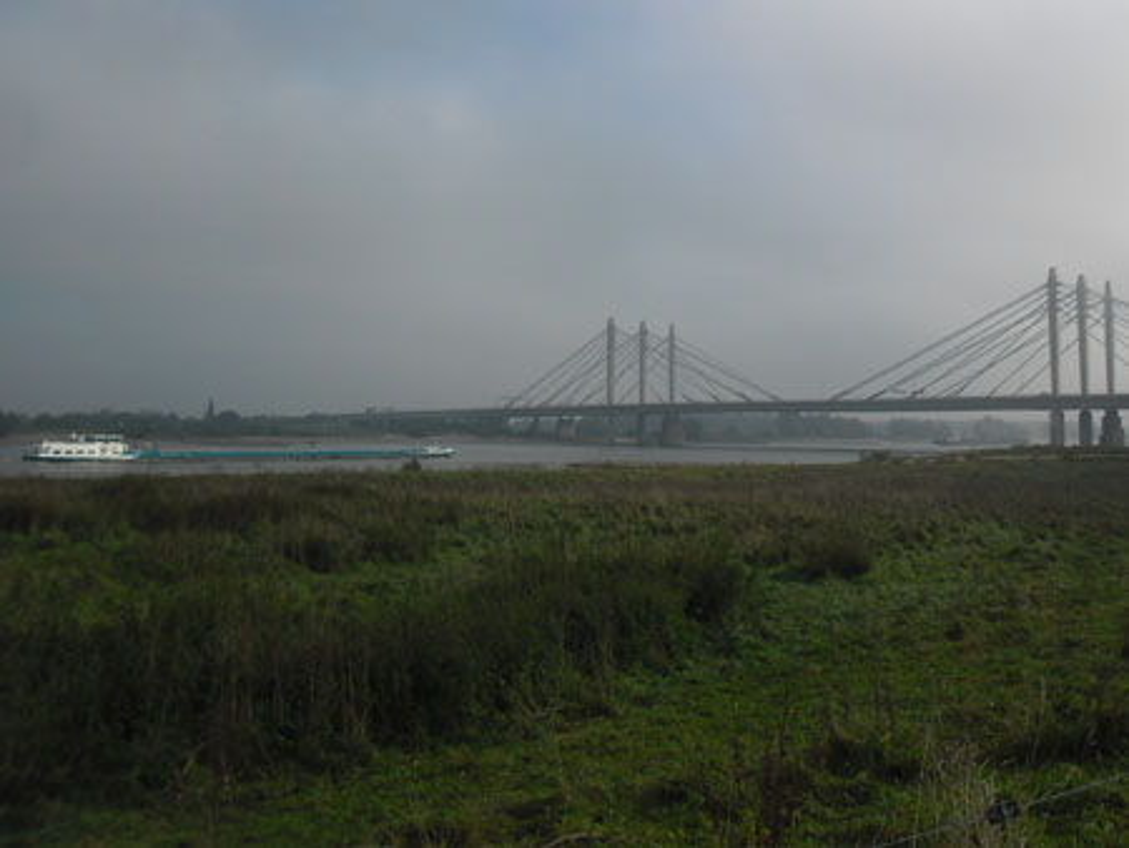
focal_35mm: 27
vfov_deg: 51.4
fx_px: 881
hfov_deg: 65.3
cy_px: 424
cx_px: 564
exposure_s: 1/197
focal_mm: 4.9
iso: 80
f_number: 9
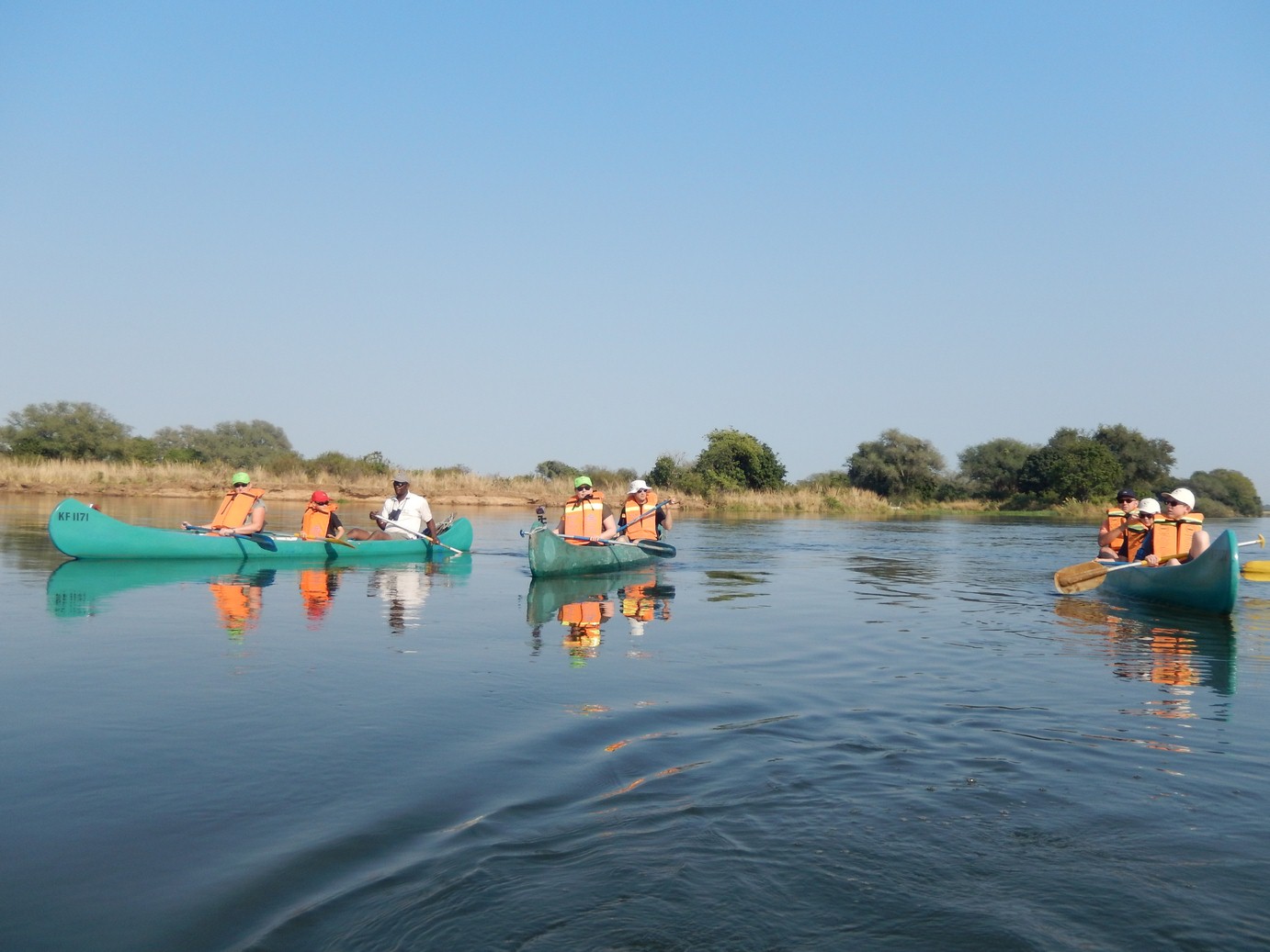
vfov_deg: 44.2
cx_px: 635
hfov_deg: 56.8
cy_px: 476
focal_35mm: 32
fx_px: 1174
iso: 125
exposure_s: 1/1000
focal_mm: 5.7
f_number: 3.8
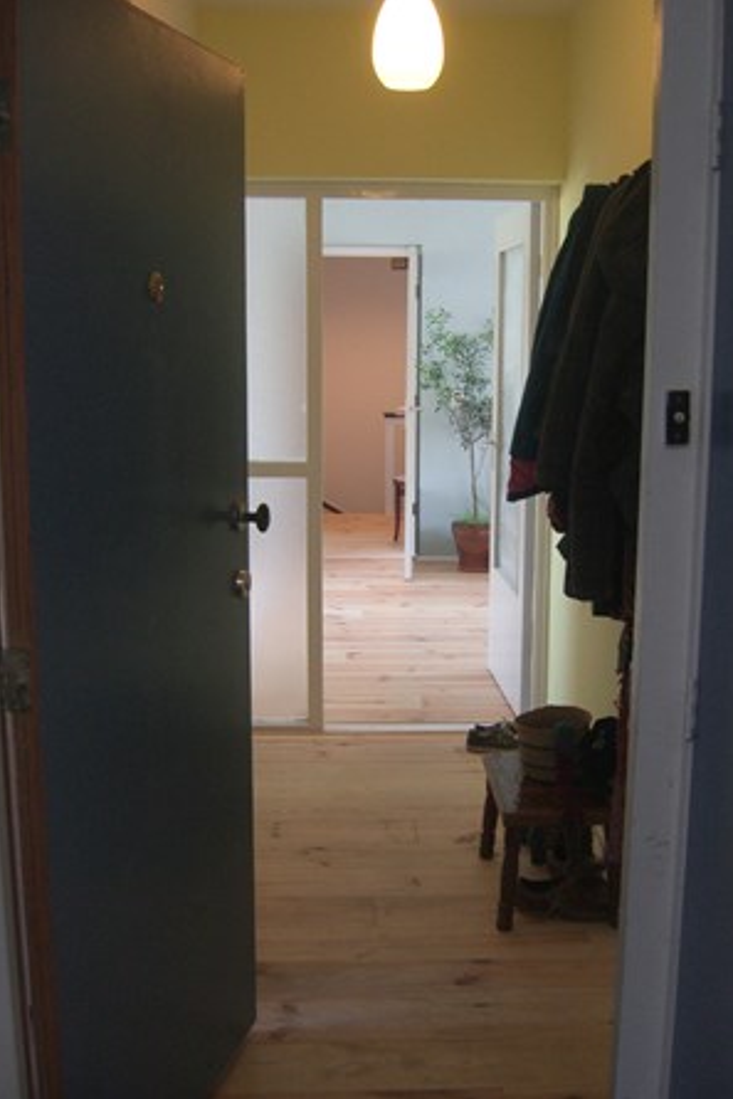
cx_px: 407
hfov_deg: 33.4
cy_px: 553
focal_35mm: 40
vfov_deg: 48.4
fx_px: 1221
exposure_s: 1/25
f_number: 2.8
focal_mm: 7.9
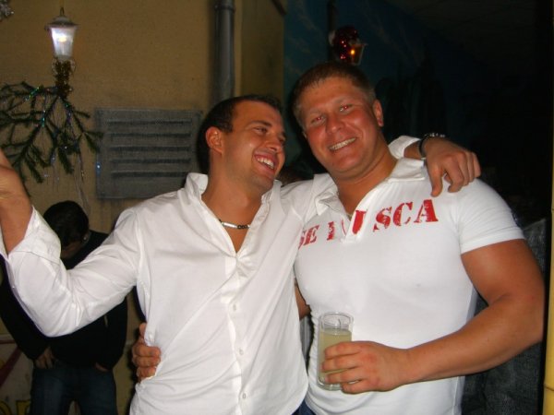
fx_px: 608
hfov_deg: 49.0
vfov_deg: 37.7
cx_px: 277
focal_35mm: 38
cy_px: 208
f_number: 2.8
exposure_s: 1/60
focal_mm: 7.9
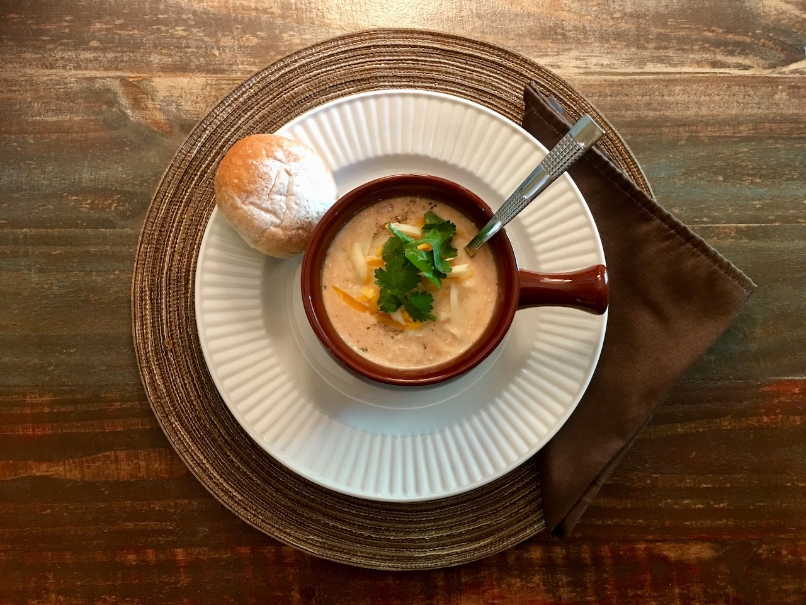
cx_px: 403
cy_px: 302
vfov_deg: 48.2
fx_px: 675
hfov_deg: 61.7
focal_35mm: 29
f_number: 2.2
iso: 80
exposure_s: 1/10
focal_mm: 4.15
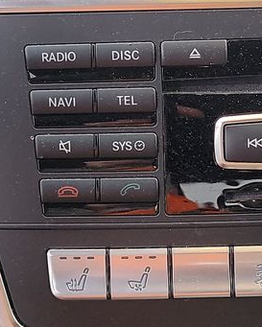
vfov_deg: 17.4
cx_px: 212
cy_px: 94
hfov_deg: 13.9
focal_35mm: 110
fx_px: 1066
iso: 180
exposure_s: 1/59
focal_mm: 6.7
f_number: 1.8
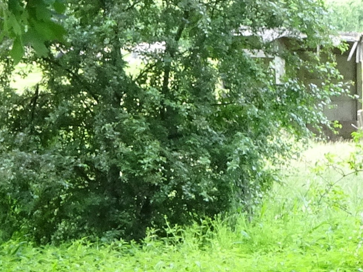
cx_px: 398
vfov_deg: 4.1
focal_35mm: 359
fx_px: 3764
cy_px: 497
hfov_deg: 5.5
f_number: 5
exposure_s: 1/80
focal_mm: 12.87
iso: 200
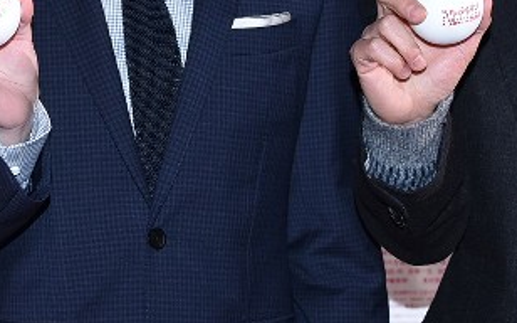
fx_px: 2239
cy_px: -45
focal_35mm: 159
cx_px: 138
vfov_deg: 8.2
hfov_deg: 13.1
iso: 800
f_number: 4.2
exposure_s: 1/250
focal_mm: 48
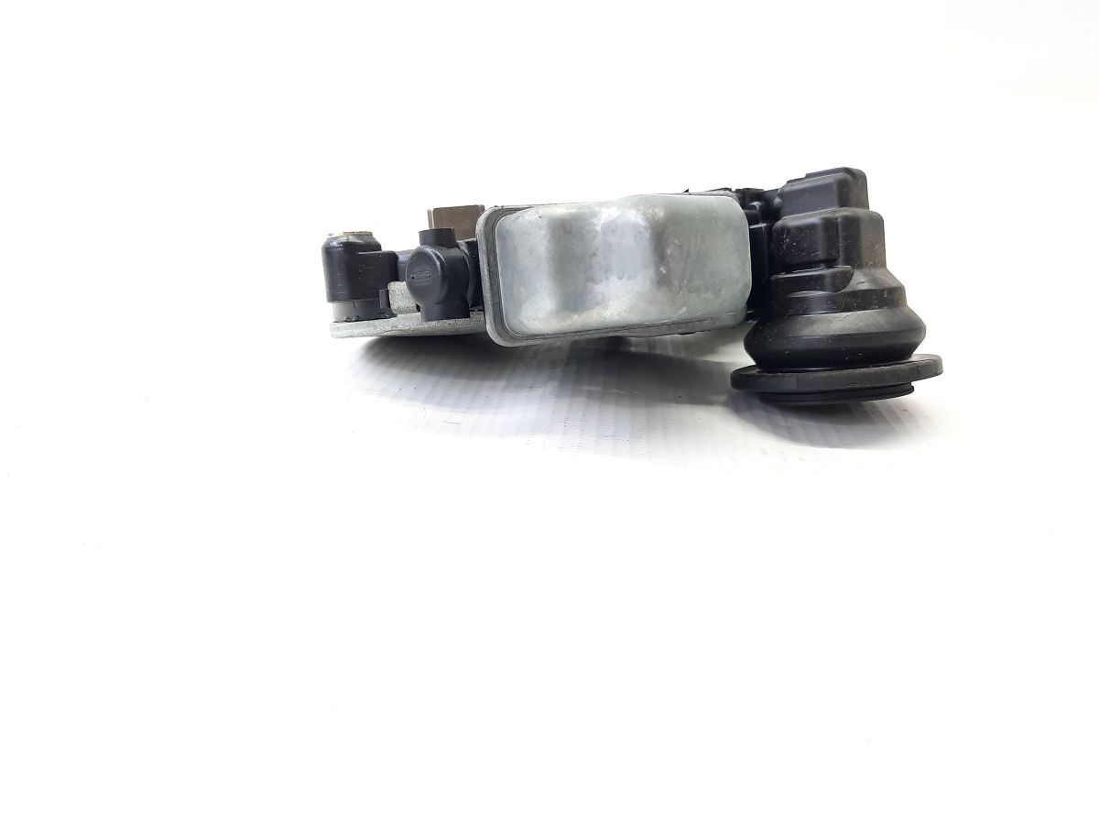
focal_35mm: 25
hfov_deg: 69.4
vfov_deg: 54.9
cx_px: 550
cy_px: 412
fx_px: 794
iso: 125
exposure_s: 1/50
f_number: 2
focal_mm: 4.6
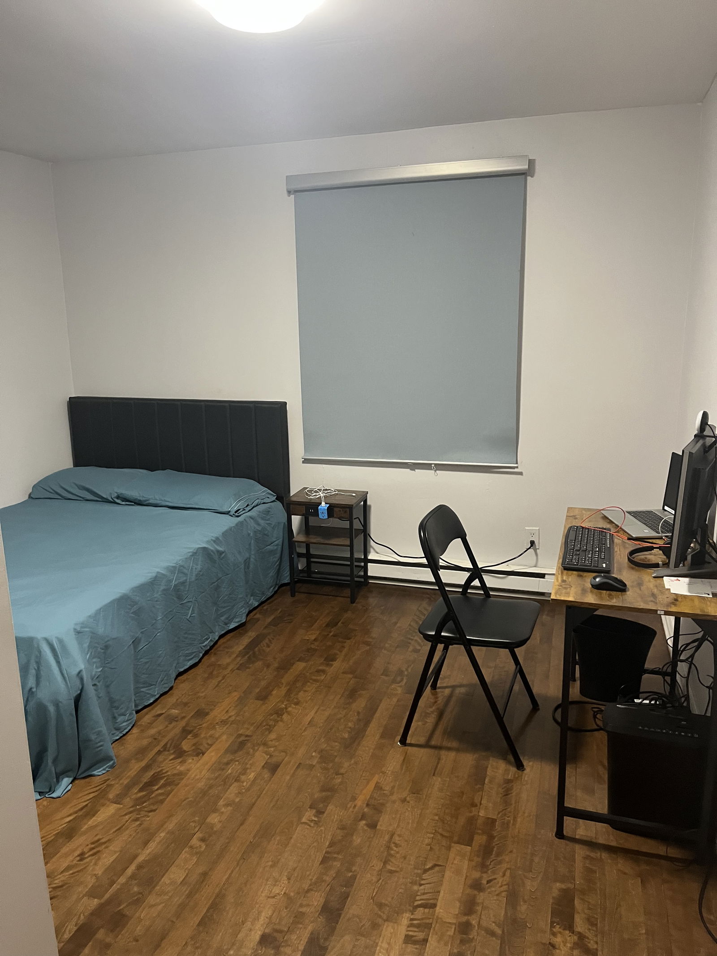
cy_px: 478
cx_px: 358
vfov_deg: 67.3
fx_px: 718
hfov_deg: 53.1
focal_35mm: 26
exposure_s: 1/60
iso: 400
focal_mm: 5.1
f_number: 1.6
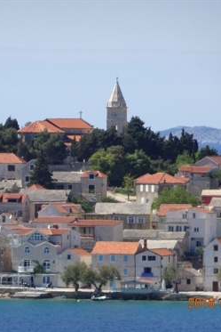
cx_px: 62
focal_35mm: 558
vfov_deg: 3.7
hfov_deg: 2.5
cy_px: 166
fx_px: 5133
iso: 80
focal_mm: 68.35
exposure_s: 1/320
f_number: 6.3
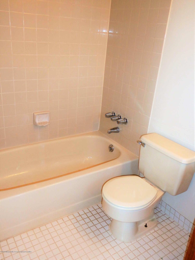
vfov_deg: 58.4
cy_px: 130
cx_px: 98
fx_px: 233
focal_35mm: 31
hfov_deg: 45.4
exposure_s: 1/60
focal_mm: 5.4
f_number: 3.5
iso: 125
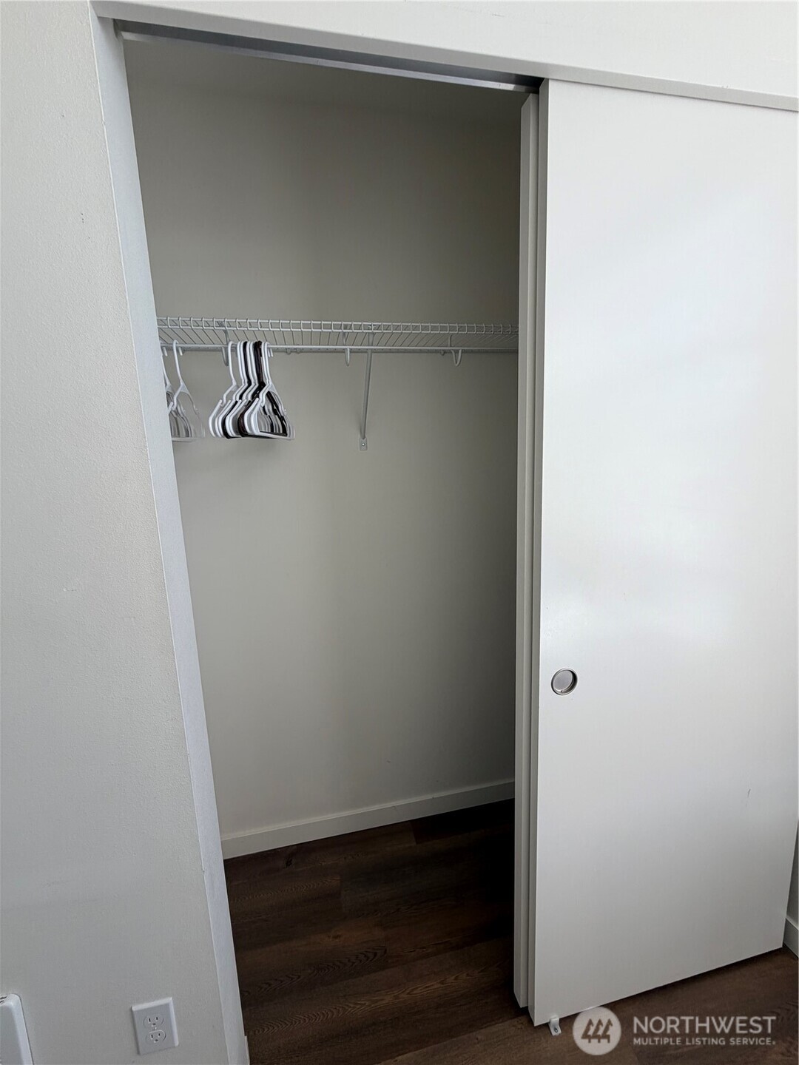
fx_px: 431
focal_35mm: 14
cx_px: 400
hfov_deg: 85.7
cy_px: 532
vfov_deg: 102.1
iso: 40
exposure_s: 1/164
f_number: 2.2
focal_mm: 2.22
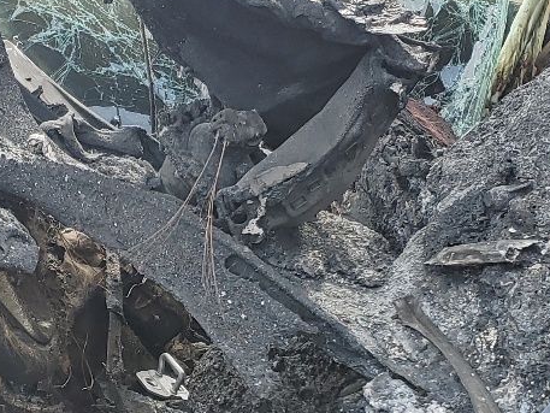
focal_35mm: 91
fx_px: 1446
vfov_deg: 16.1
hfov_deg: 21.4
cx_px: 182
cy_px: 365
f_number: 1.5
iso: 50
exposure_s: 1/500
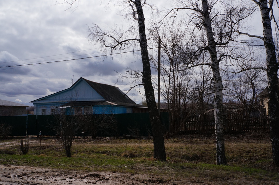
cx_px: 140
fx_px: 209
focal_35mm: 27
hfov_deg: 67.5
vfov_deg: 47.7
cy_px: 92
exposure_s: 1/1600
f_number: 10
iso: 400
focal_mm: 18
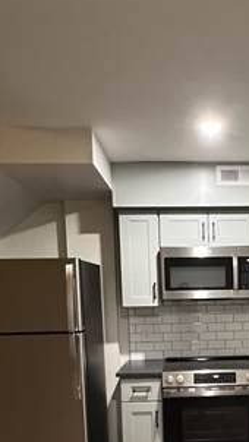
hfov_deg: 31.4
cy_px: 341
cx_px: 221
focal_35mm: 36
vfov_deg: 52.4
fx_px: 422
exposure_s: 1/60
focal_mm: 1.57
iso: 640
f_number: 1.8
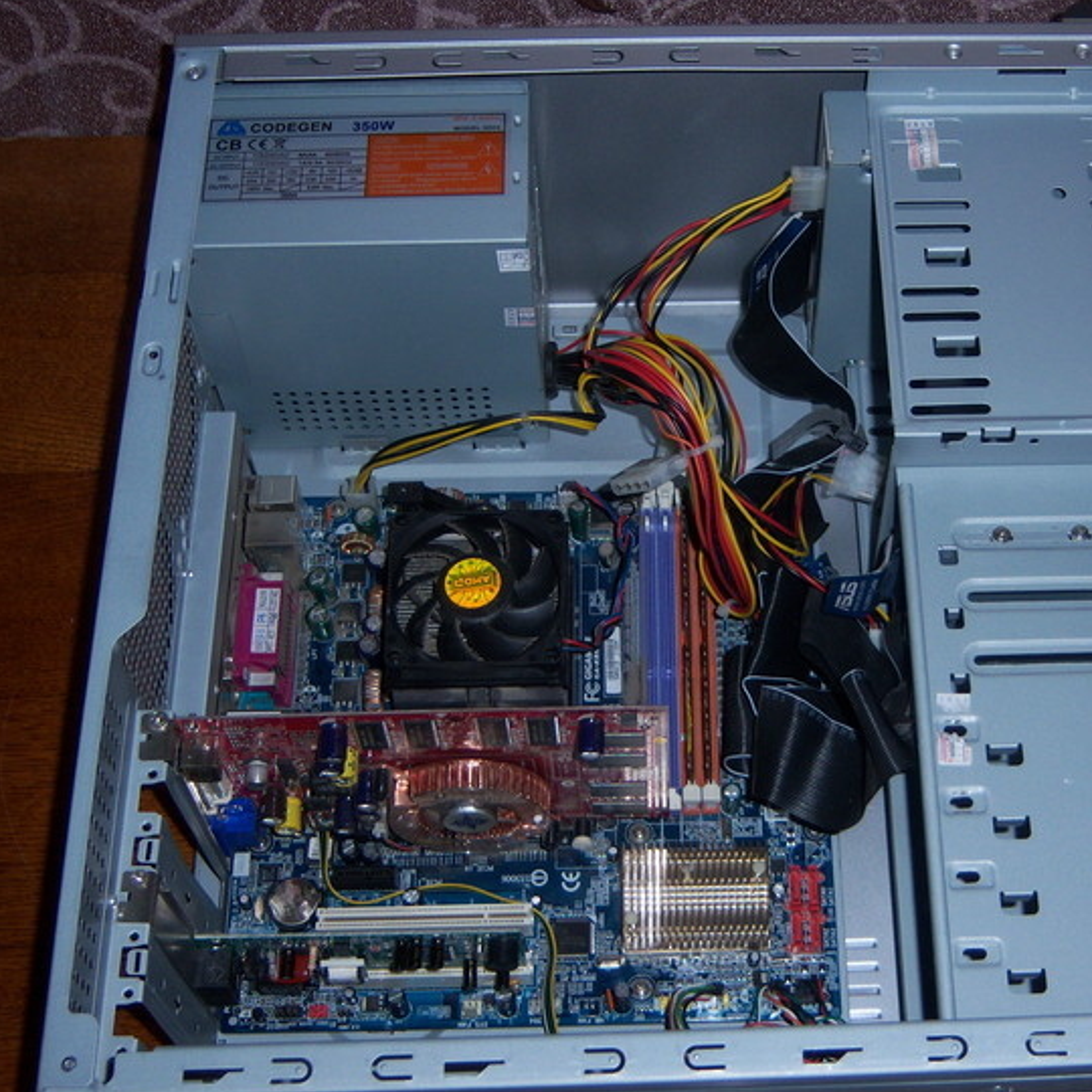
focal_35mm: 55
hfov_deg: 30.8
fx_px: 1963
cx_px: 736
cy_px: 524
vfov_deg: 31.1
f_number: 2.8
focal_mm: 8.9
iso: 80
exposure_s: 1/60
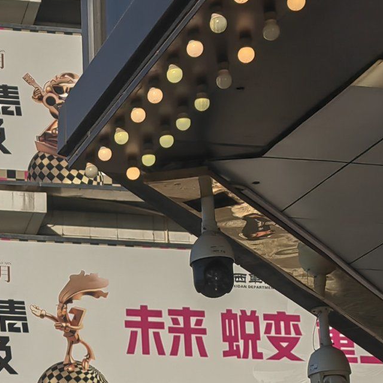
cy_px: 339
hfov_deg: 16.2
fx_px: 1277
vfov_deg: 16.8
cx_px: -101
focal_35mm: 102
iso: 50
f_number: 1.8
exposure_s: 1/5000
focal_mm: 5.54
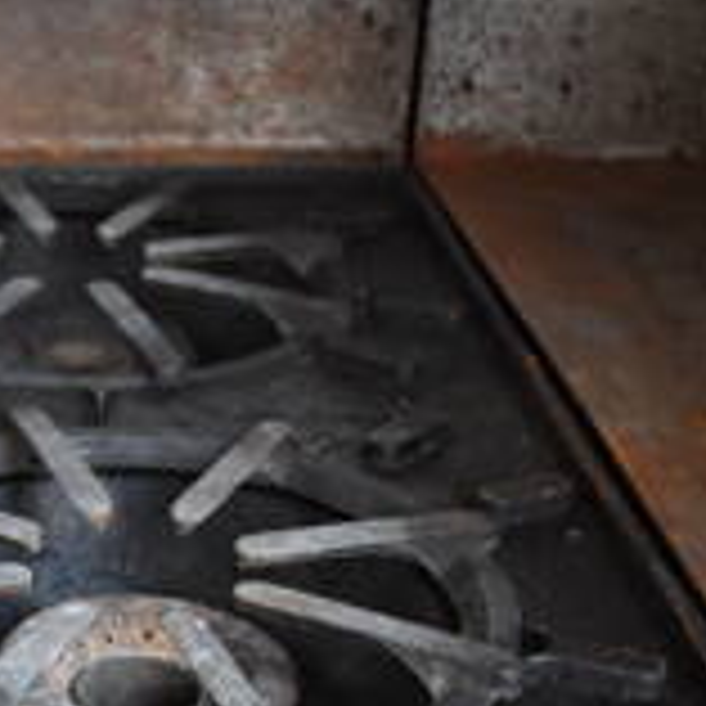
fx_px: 2054
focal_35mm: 89
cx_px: -193
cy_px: 697
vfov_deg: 19.0
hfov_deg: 18.3
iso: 1400
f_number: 3.5
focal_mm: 18
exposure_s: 1/125
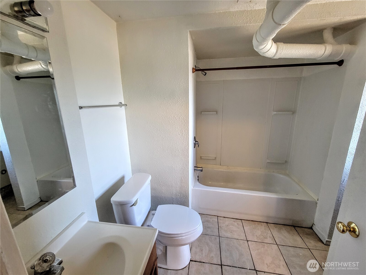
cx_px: 183
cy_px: 138
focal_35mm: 13
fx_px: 137
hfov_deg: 106.2
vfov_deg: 89.9
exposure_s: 1/29
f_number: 2.2
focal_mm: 2.2
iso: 320
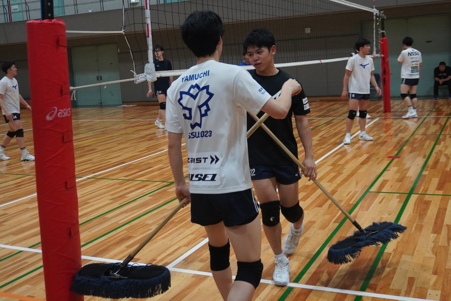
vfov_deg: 32.9
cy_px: 124
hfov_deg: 47.8
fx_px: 508
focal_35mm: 41
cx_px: 236
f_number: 4
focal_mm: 23
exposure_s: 1/200
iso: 2000
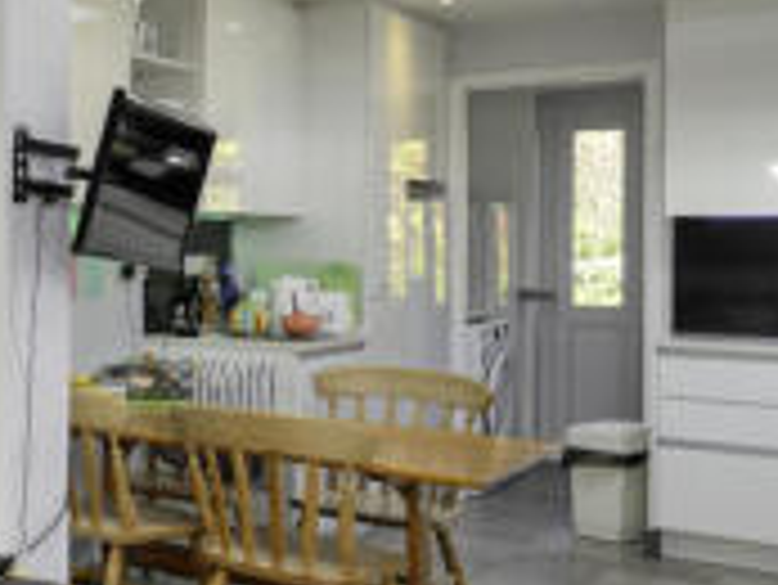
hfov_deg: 27.4
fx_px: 1147
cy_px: 250
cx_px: -358
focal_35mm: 51
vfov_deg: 28.6
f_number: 8
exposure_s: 1/60
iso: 320
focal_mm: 14
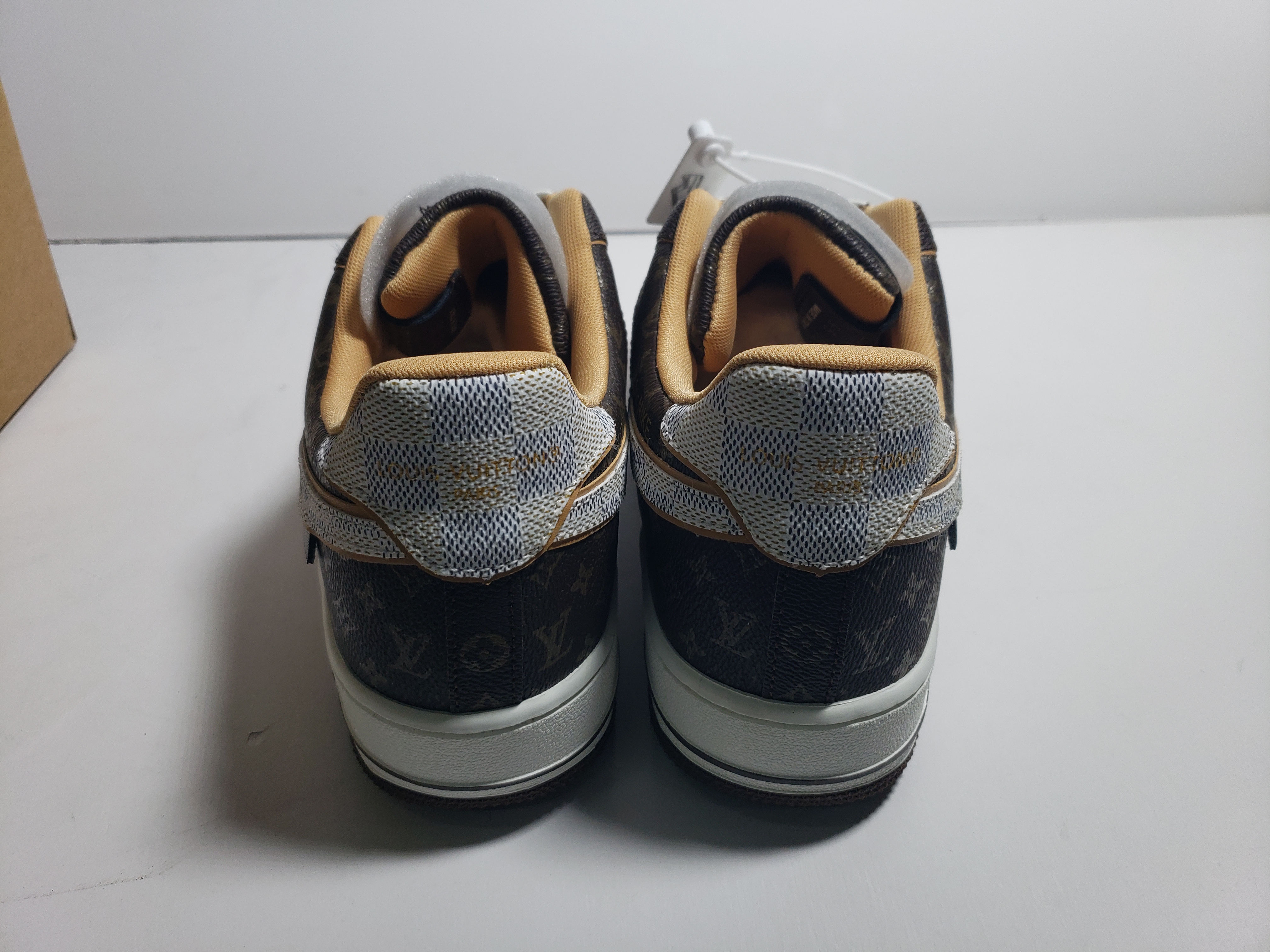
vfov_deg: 53.1
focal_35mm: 26
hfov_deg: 67.3
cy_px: 476
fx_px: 954
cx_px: 635
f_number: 1.5
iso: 50
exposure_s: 1/450
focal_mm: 4.3
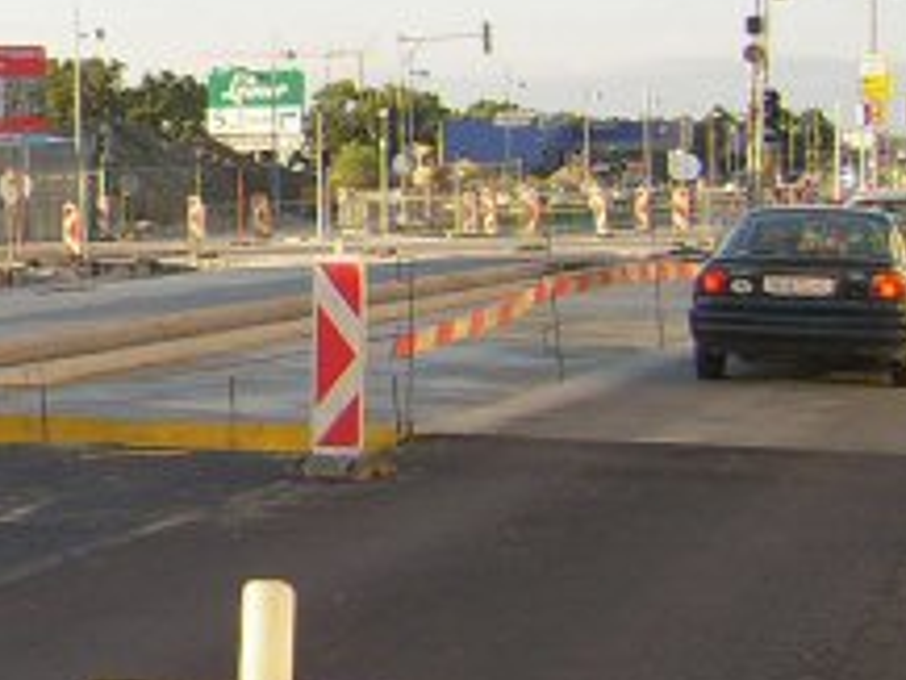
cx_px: -405
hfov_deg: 16.2
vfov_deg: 13.2
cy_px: 175
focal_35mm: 112
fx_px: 2933
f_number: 2.8
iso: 50
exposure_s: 1/500
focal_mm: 7.8
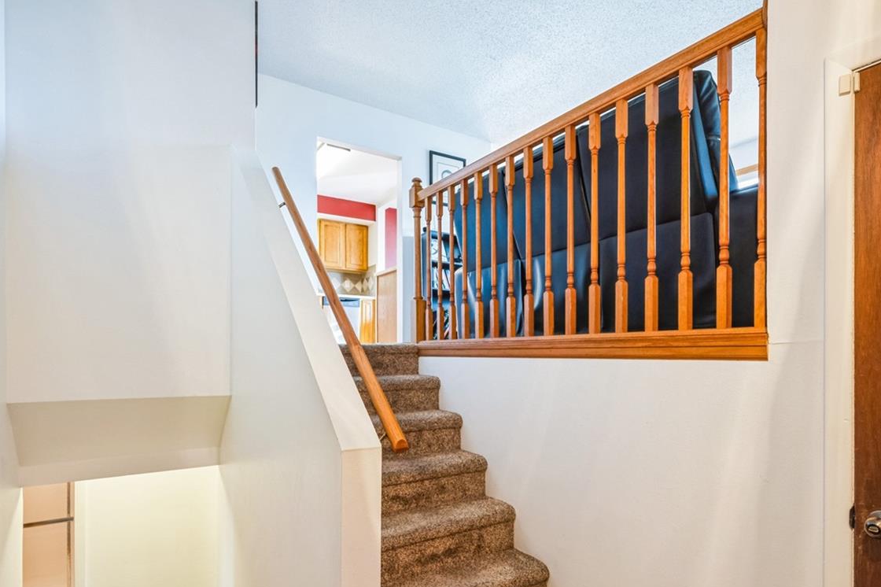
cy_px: 368
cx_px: 477
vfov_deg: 61.0
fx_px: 489
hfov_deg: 83.8
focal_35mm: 20
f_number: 8
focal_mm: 14
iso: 400
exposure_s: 1/6
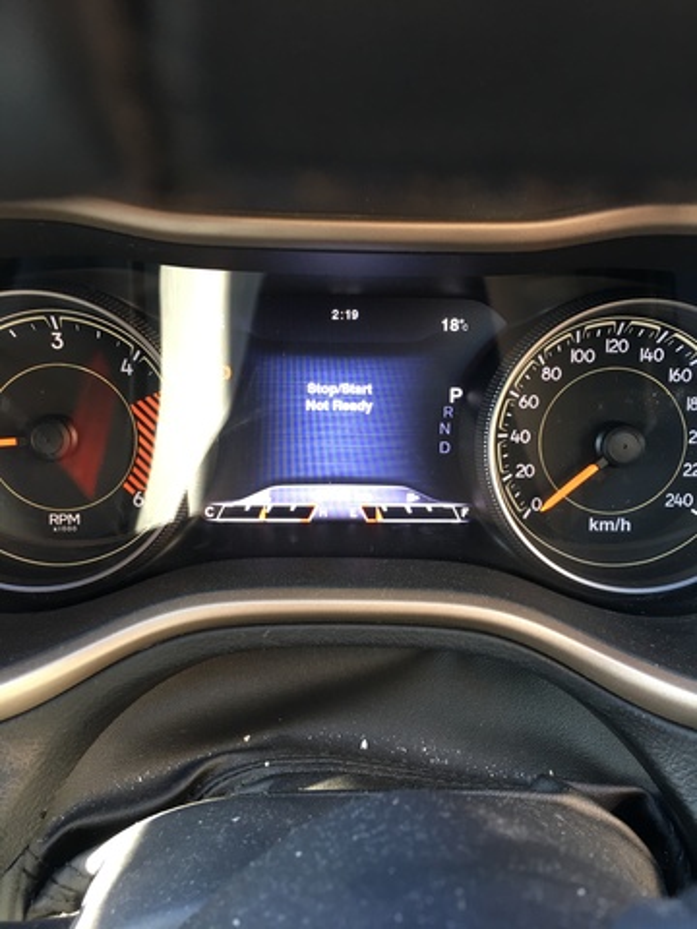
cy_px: 464
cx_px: 348
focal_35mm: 29
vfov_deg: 61.7
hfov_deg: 48.2
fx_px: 779
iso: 40
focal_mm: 4.15
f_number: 2.2
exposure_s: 1/17
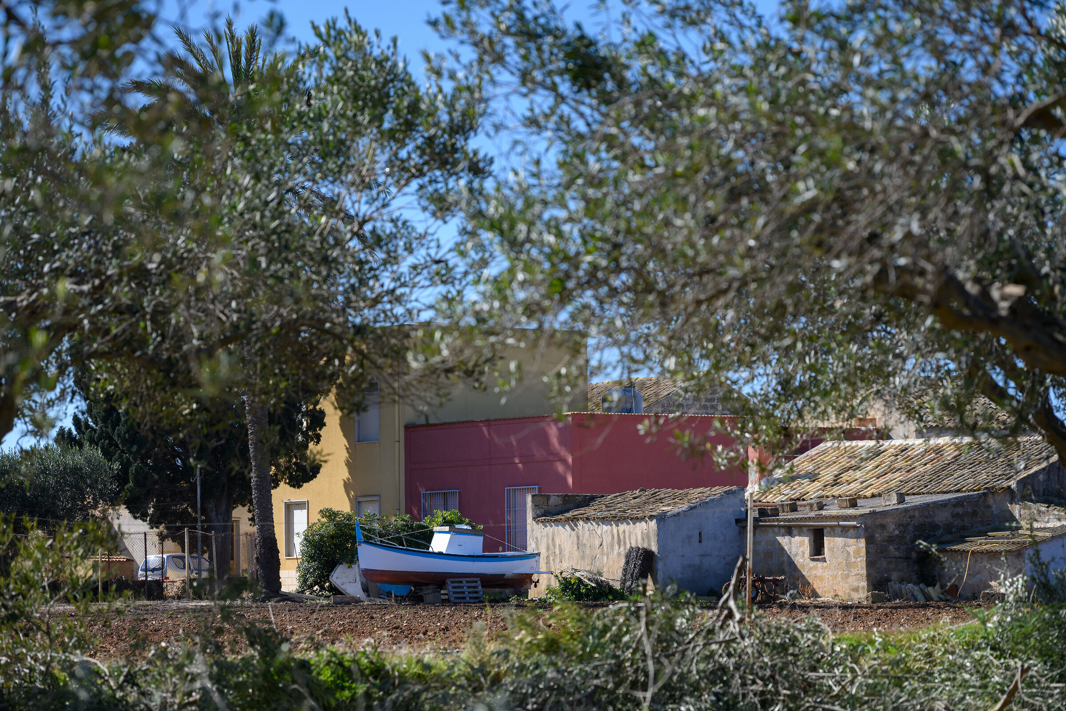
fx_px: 3553
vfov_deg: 11.4
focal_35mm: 120
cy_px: 356
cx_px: 533
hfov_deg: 17.1
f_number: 5.6
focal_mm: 120
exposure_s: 1/320
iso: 100
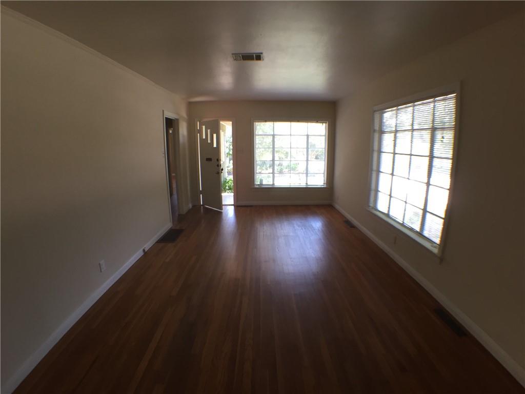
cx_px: 262
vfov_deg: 48.2
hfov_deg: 61.7
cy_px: 197
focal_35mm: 29
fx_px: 440
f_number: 2.2
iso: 32
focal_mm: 4.15
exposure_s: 1/30
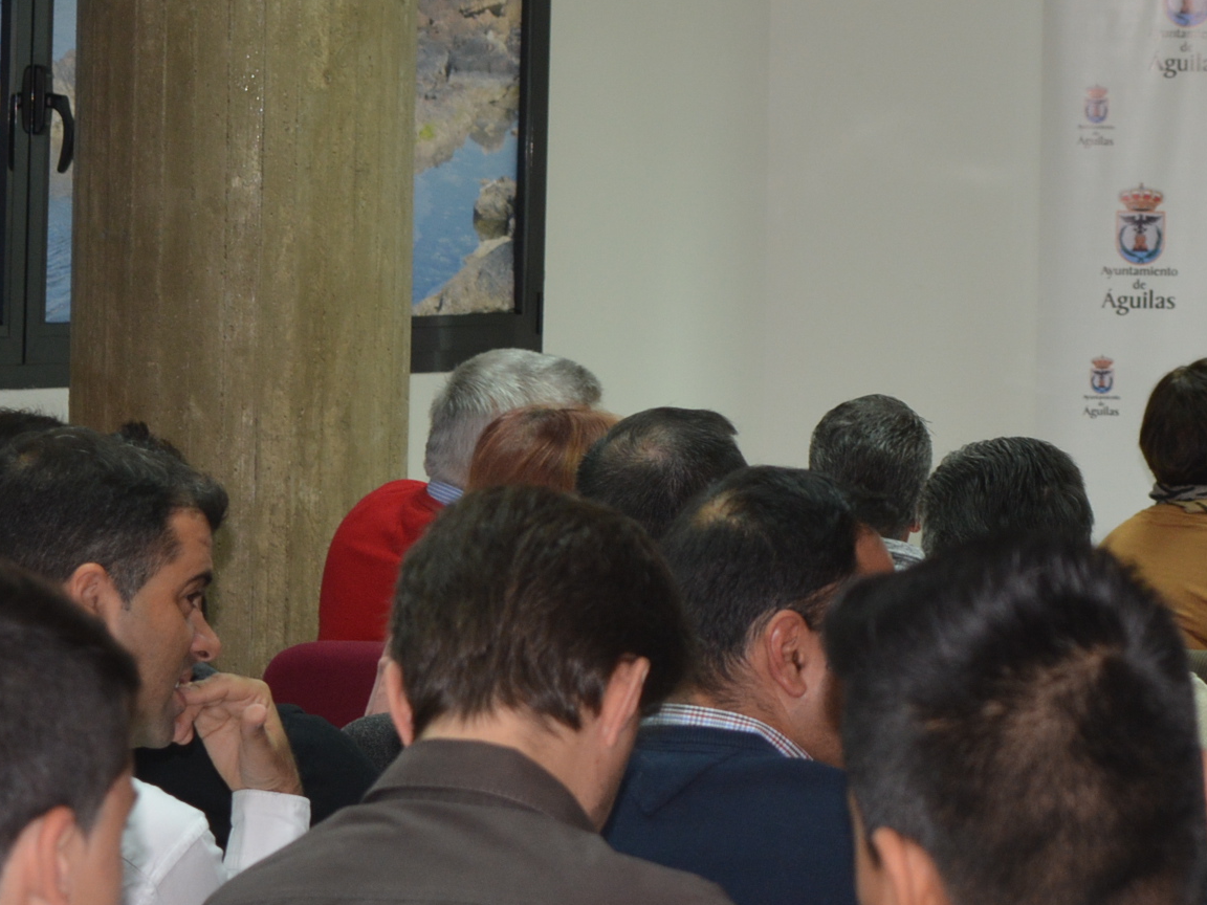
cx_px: 1236
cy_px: 471
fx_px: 6799
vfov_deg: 7.6
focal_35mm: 195
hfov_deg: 10.1
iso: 450
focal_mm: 52
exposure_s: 1/60
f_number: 5.6
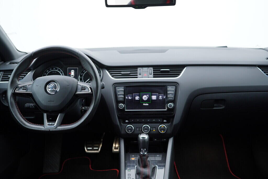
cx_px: 134
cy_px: 90
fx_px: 268
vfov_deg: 36.9
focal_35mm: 36
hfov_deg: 53.1
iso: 125
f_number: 2.8
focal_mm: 24
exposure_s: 1/40
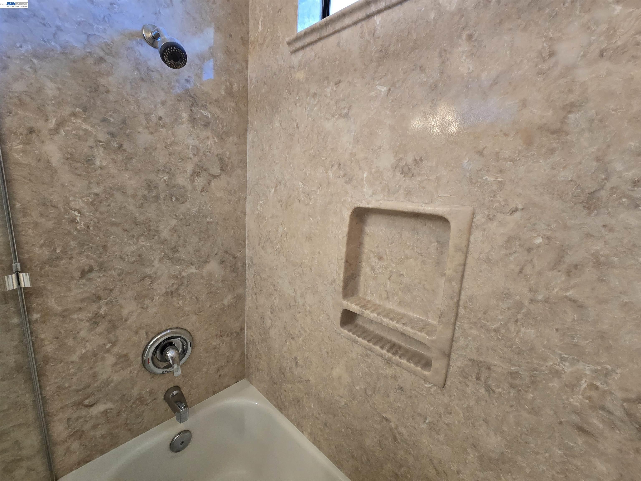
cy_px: 240
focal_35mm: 13
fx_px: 241
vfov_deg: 89.9
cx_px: 320
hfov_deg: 106.2
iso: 160
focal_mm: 2.2
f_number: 2.2
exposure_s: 1/60
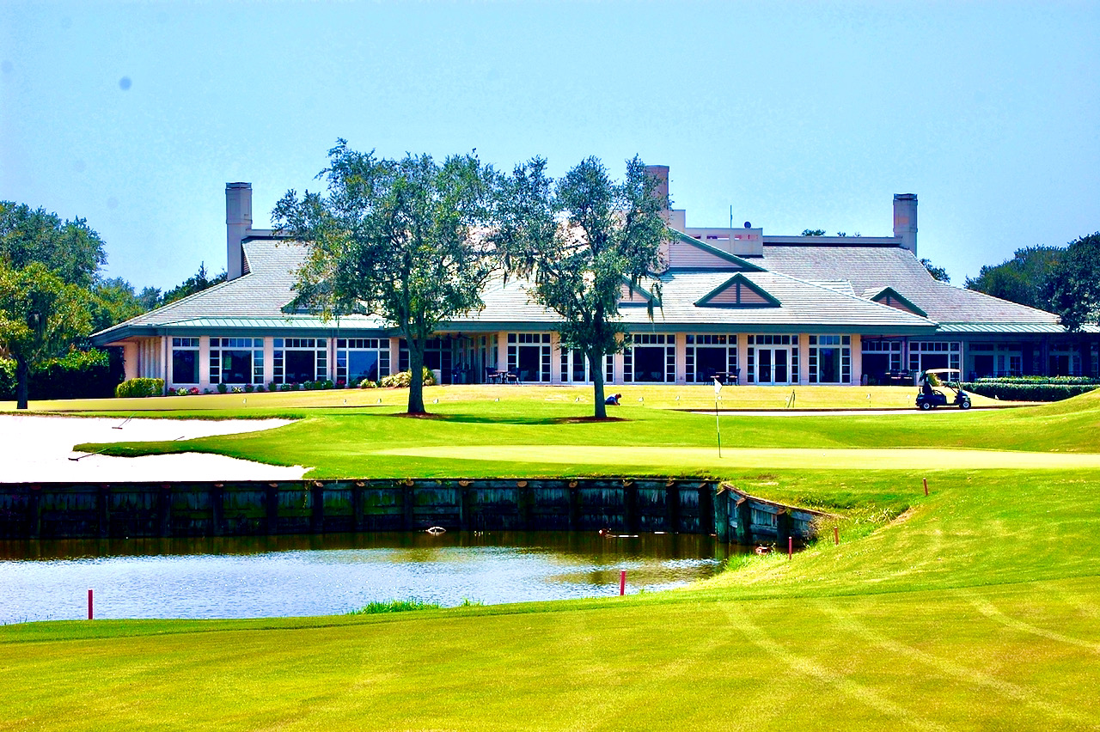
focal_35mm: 105
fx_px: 3207
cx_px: 550
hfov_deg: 19.5
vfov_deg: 13.0
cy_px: 366
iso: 320
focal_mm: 70
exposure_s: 1/250
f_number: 10
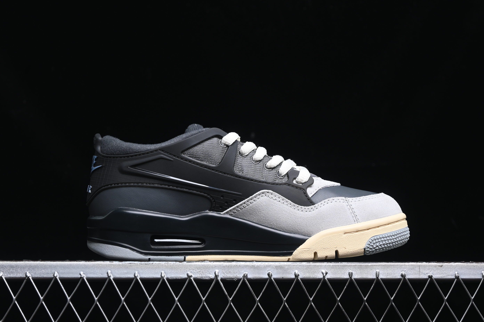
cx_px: 242
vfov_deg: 18.2
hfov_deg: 27.0
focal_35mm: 75
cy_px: 161
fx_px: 1008
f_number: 6.3
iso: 160
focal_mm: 50
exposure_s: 1/60
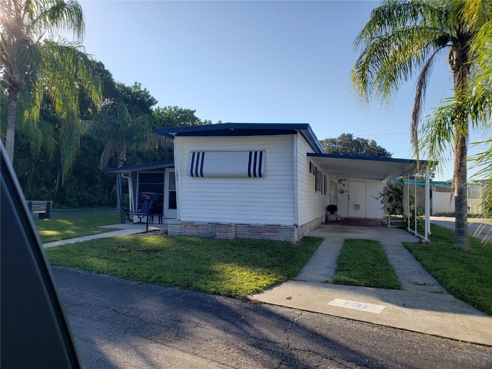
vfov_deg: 53.1
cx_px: 246
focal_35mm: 26
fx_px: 370
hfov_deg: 67.3
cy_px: 184
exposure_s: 1/1099
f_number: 2.4
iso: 50
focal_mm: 4.3
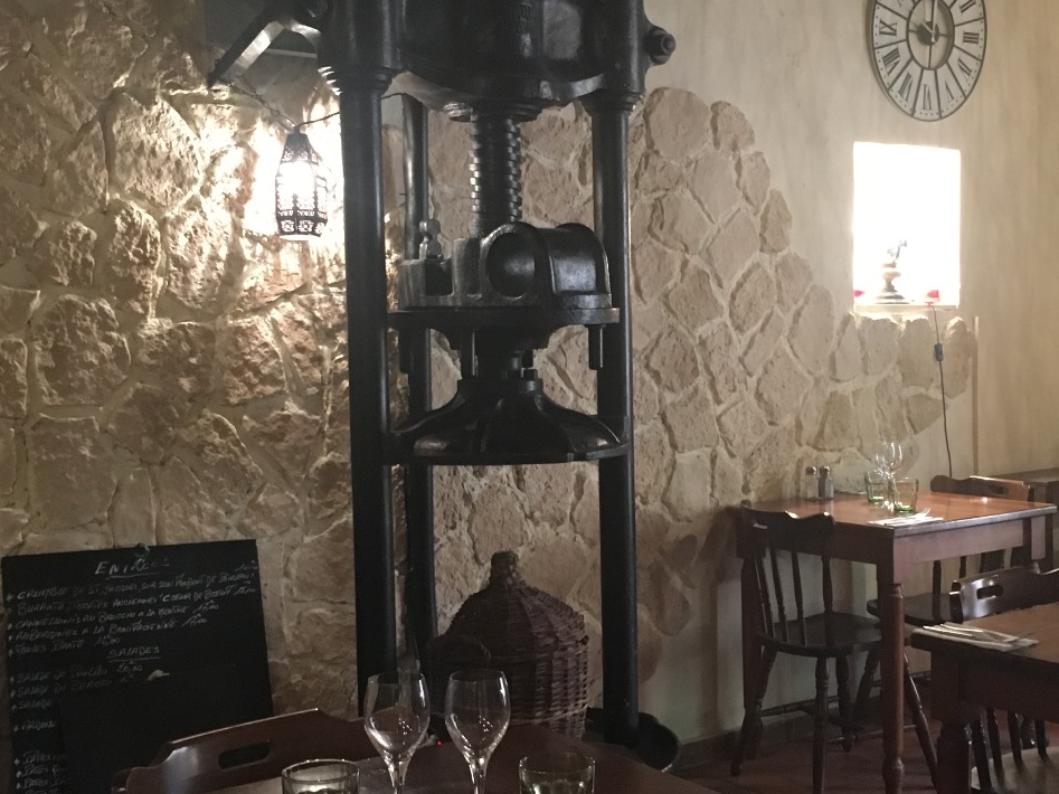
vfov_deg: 29.7
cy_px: 434
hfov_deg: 38.7
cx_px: 641
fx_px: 1499
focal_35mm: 49
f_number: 2.2
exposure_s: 1/17
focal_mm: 4.15
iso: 250
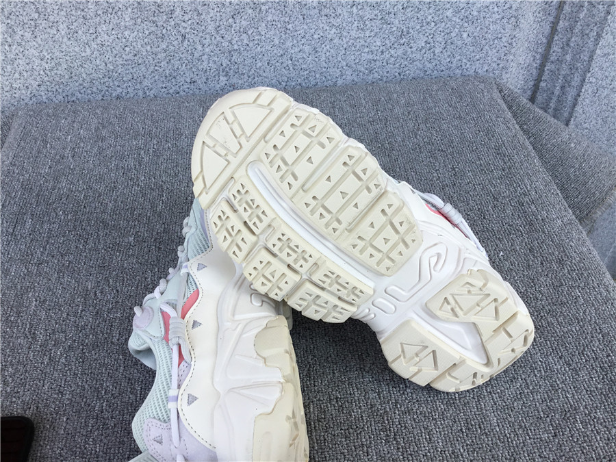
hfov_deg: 58.4
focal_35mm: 31
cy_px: 231
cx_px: 308
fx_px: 552
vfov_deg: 45.4
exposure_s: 1/299
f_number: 2.4
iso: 25
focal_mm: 3.3
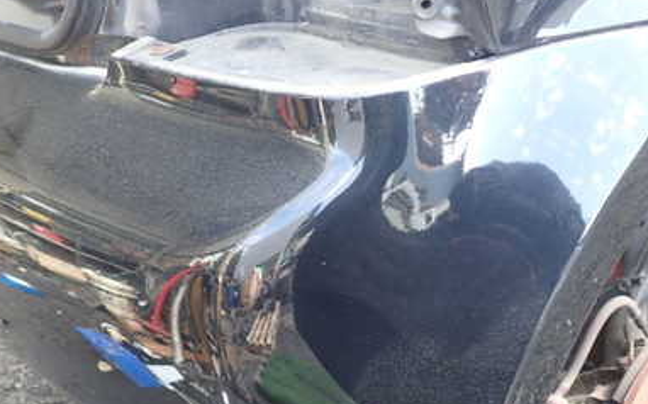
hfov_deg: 40.2
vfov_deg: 25.6
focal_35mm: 50
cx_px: 373
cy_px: 280
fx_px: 882
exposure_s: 1/60
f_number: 2.3
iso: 125
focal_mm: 5.4
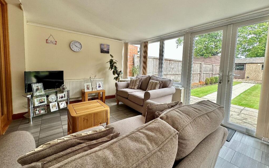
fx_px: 110
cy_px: 75
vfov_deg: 74.6
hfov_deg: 101.5
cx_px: 135
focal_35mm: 15
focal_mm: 2.22
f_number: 2.2
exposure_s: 1/99
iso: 40
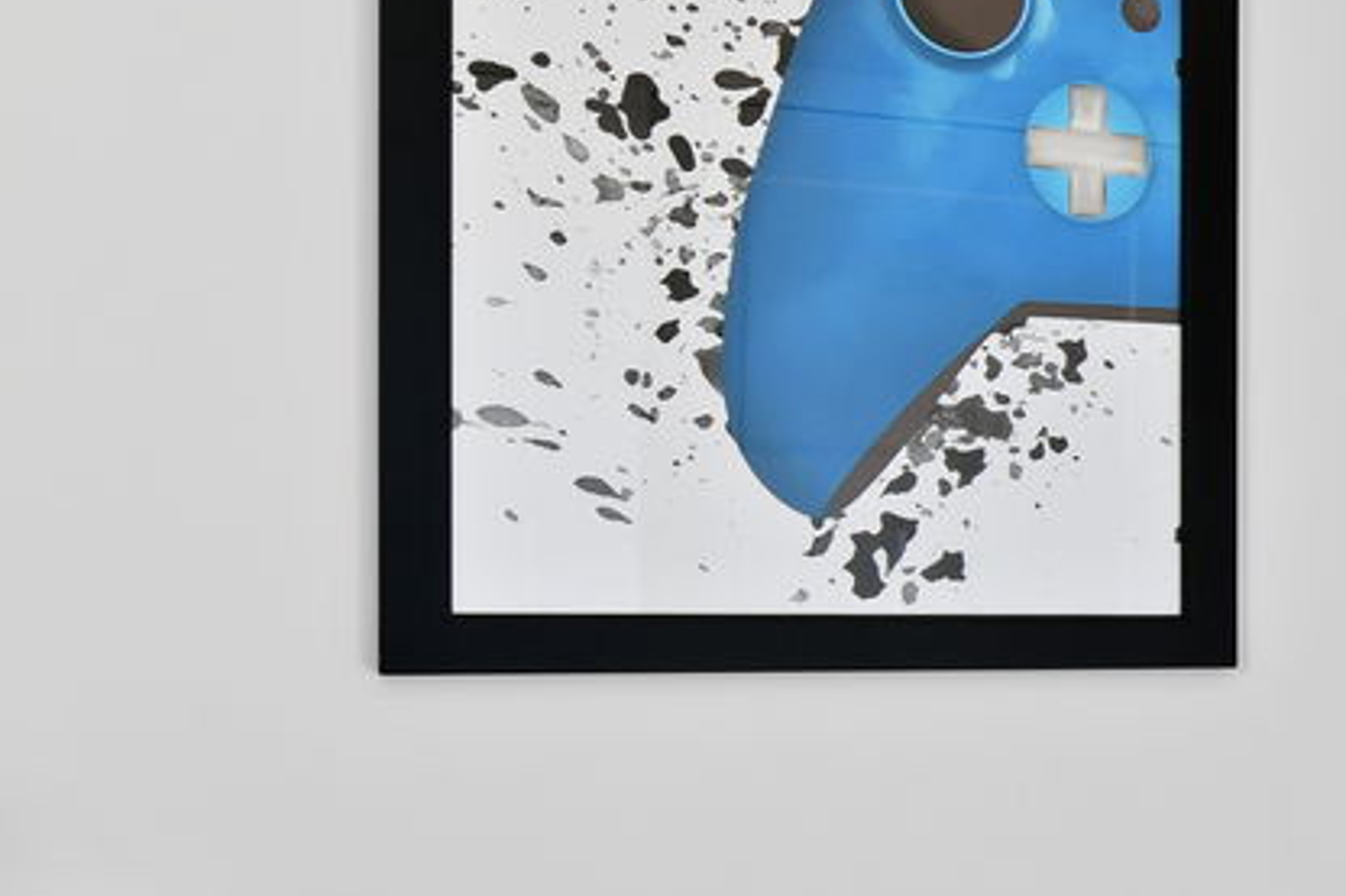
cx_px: 2343
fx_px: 2766
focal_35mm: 74
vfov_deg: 18.3
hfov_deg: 20.4
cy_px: 618
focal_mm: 14
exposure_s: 1/8
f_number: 10
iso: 200
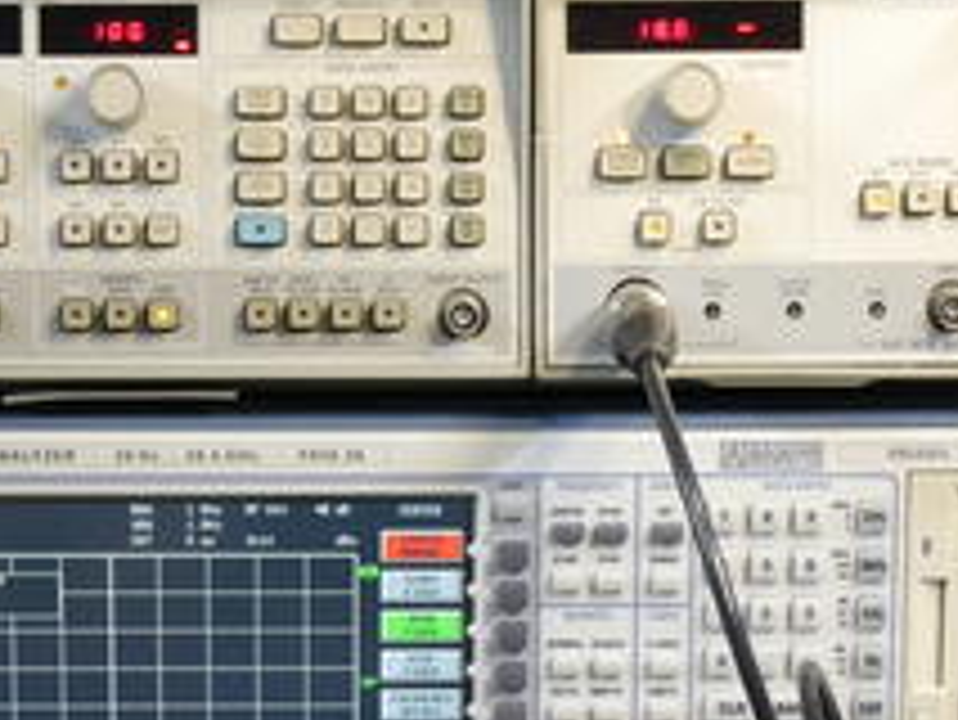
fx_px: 4154
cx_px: 378
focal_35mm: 150
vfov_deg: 9.9
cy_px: 513
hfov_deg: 13.1
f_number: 16
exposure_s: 1.3
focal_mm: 40
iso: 400
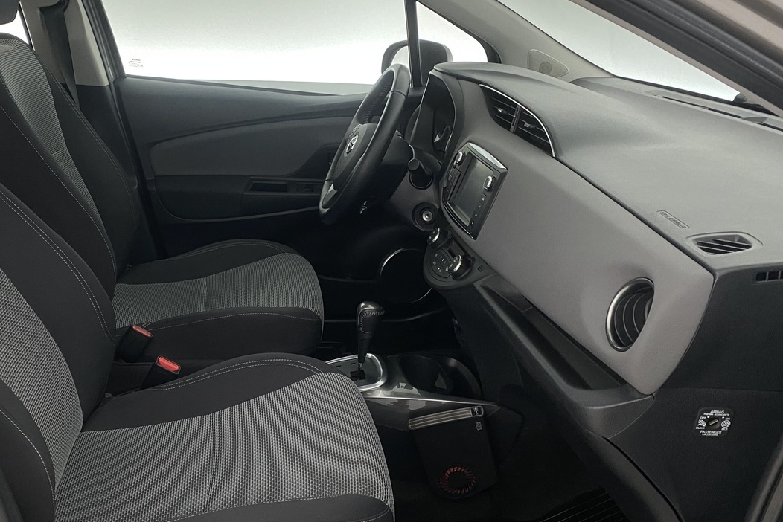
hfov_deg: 51.1
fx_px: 805
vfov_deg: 35.8
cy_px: 314
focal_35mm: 37
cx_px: 270
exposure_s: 1/33
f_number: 1.8
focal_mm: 4.25
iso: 500
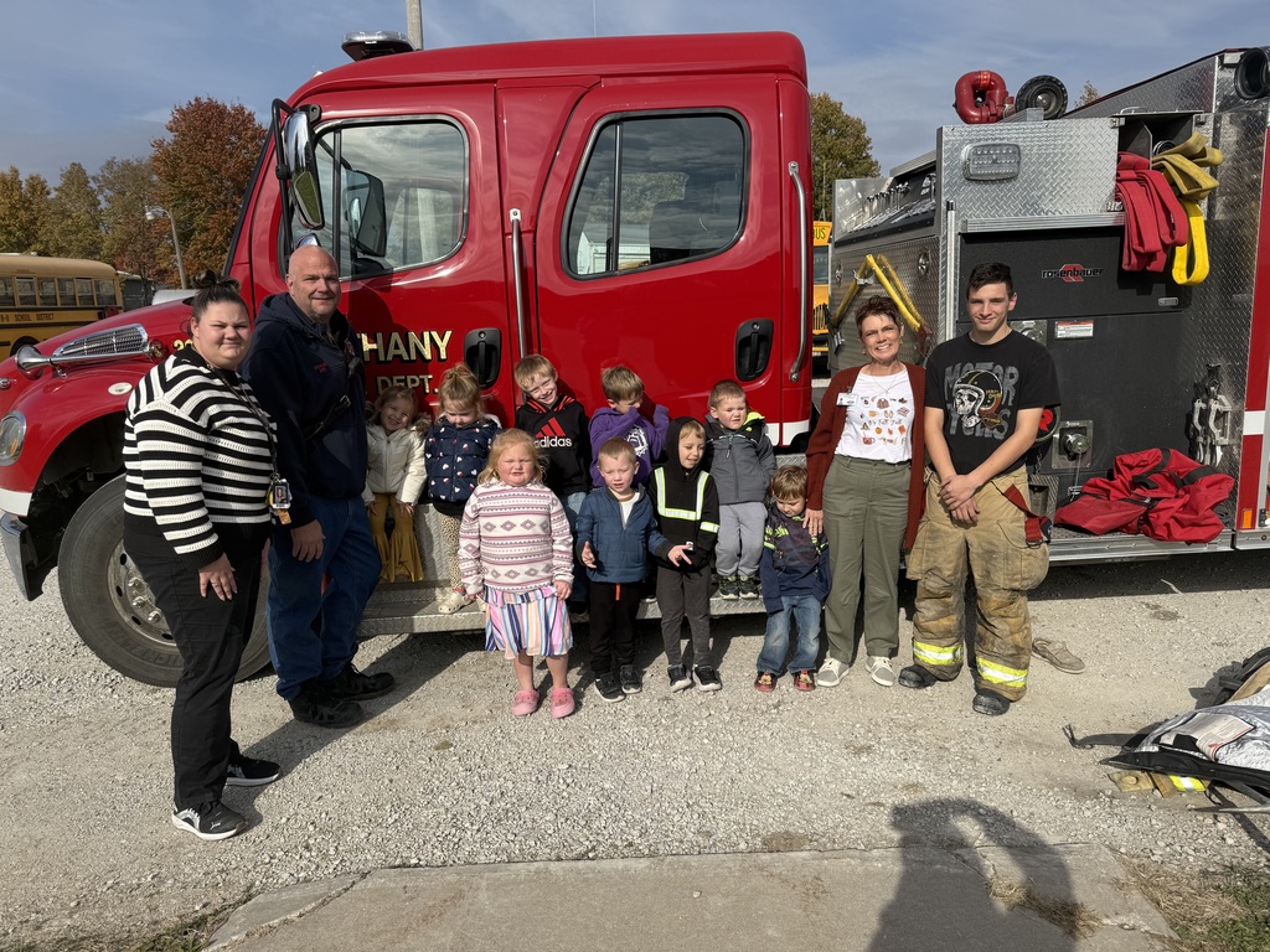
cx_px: 635
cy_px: 476
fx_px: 881
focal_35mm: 24
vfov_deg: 56.8
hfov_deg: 71.6
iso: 80
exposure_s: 1/5319
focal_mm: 6.76
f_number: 1.78
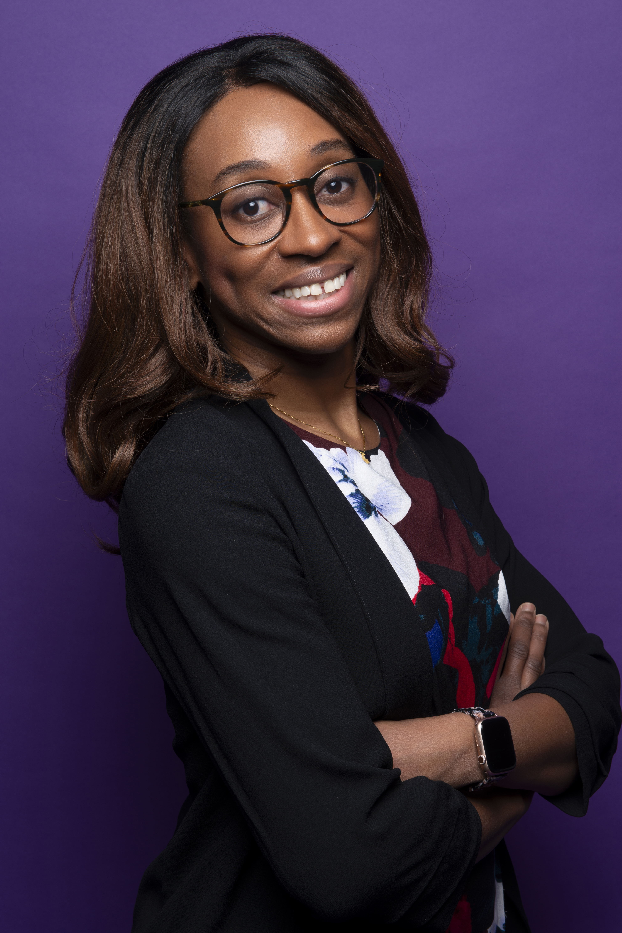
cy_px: 461
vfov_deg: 28.5
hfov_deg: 19.2
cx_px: 310
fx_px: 1840
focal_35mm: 71
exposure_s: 1/90
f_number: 13
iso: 100
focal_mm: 70
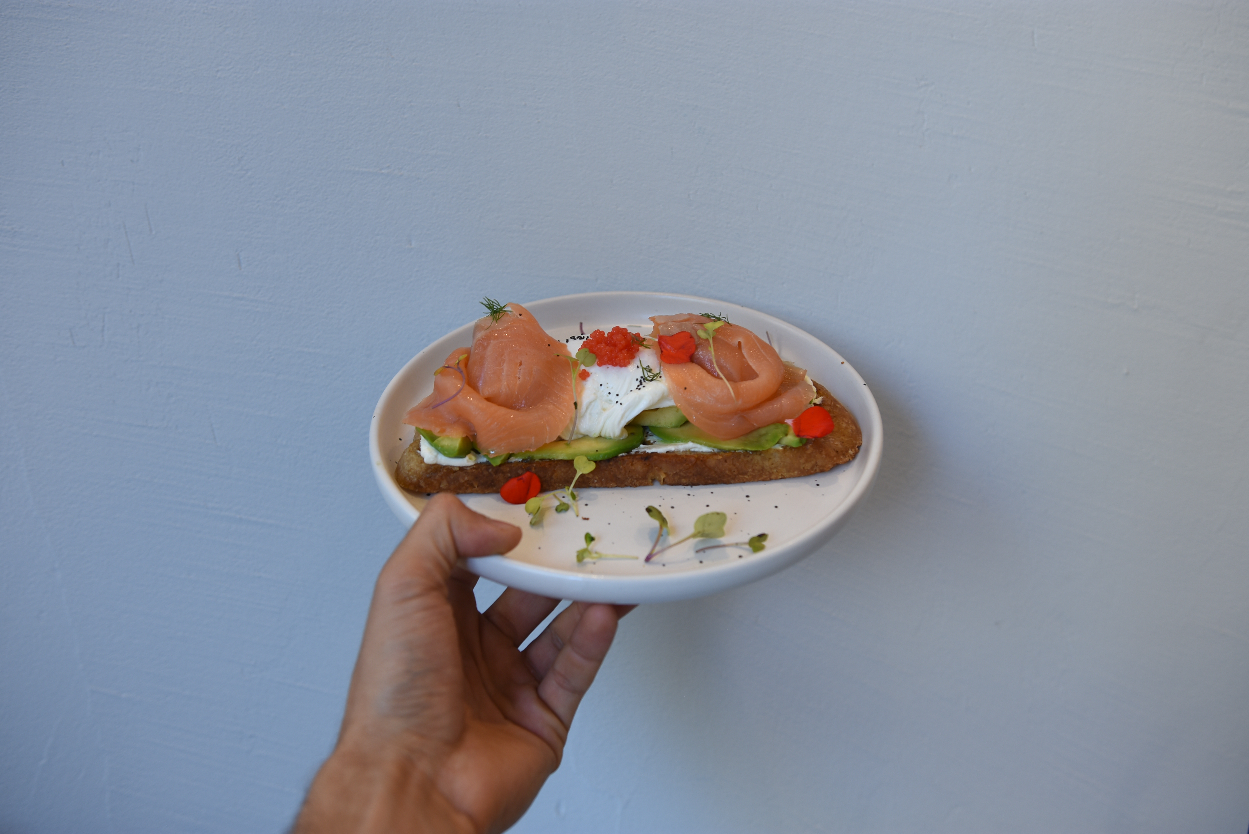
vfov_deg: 34.2
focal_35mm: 39
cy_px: 417
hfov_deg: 49.5
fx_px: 1353
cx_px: 624
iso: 100
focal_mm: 26
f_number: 2.5
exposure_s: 1/80
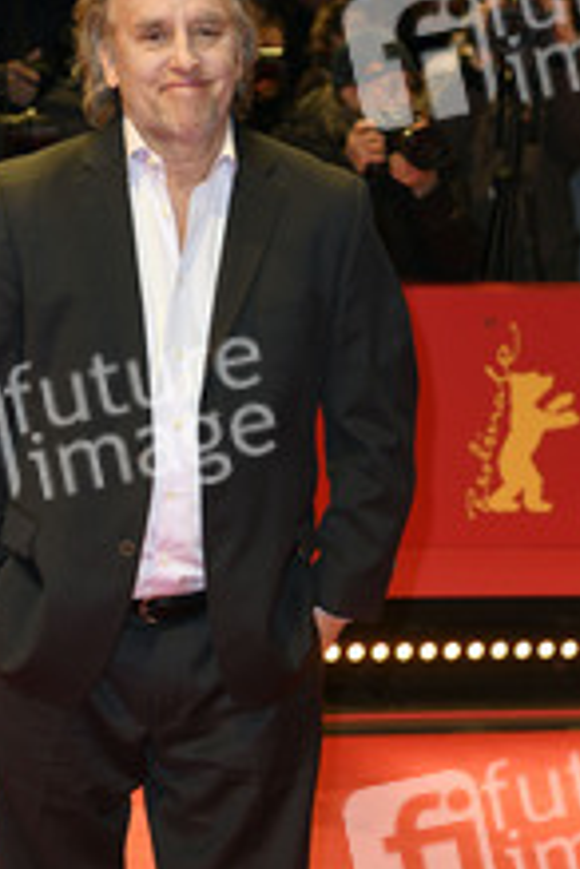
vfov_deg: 19.2
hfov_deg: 12.9
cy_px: 631
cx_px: 187
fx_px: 2561
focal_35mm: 106
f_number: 4.5
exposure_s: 1/250
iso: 800
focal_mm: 58
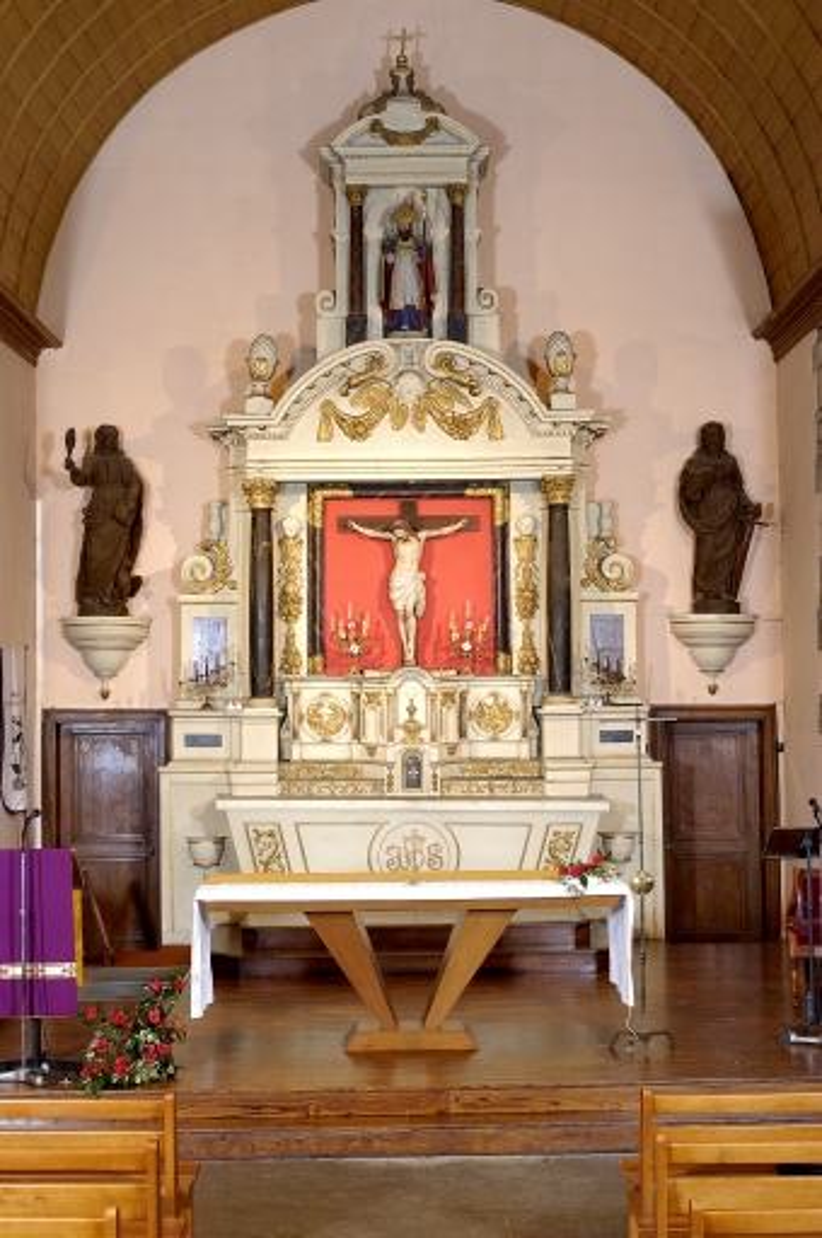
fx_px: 1957
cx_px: 411
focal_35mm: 57
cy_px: 619
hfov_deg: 23.7
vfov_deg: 35.1
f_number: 8
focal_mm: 38
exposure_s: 2
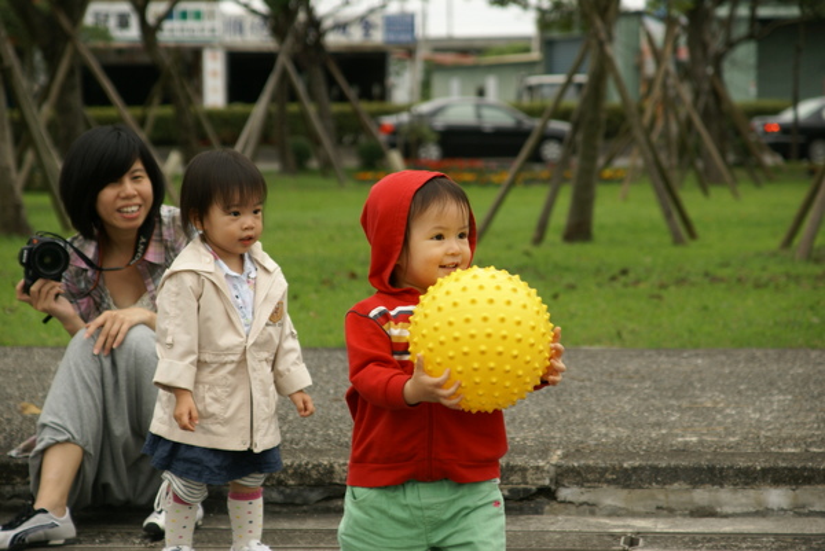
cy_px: 276
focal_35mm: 120
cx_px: 412
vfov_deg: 11.4
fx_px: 2752
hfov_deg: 17.0
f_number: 4.5
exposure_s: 1/125
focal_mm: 80
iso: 100
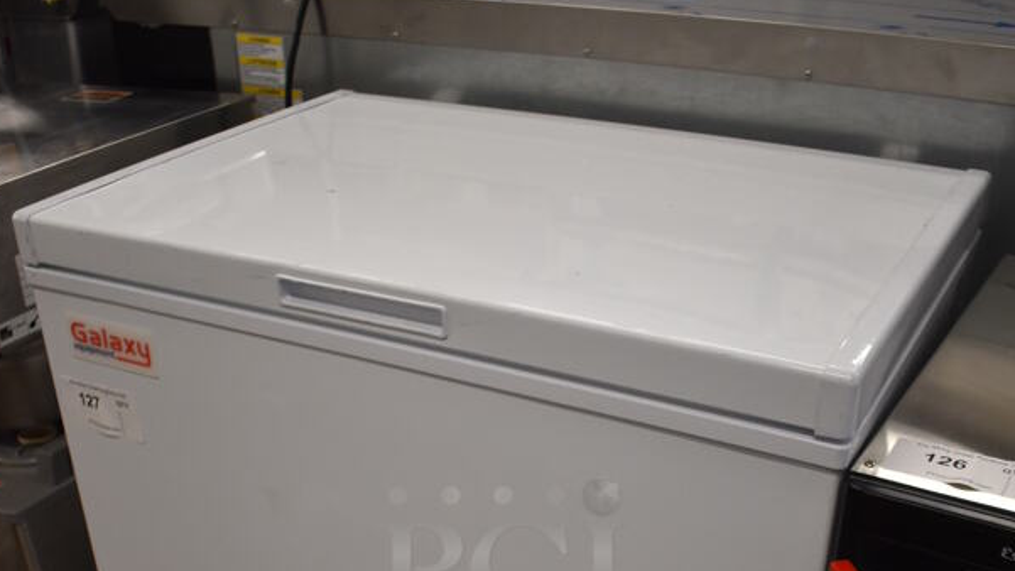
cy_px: 565
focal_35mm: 43
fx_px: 1157
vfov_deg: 26.3
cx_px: 503
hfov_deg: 47.4
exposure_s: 1/125
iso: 800
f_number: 3.5
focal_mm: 18
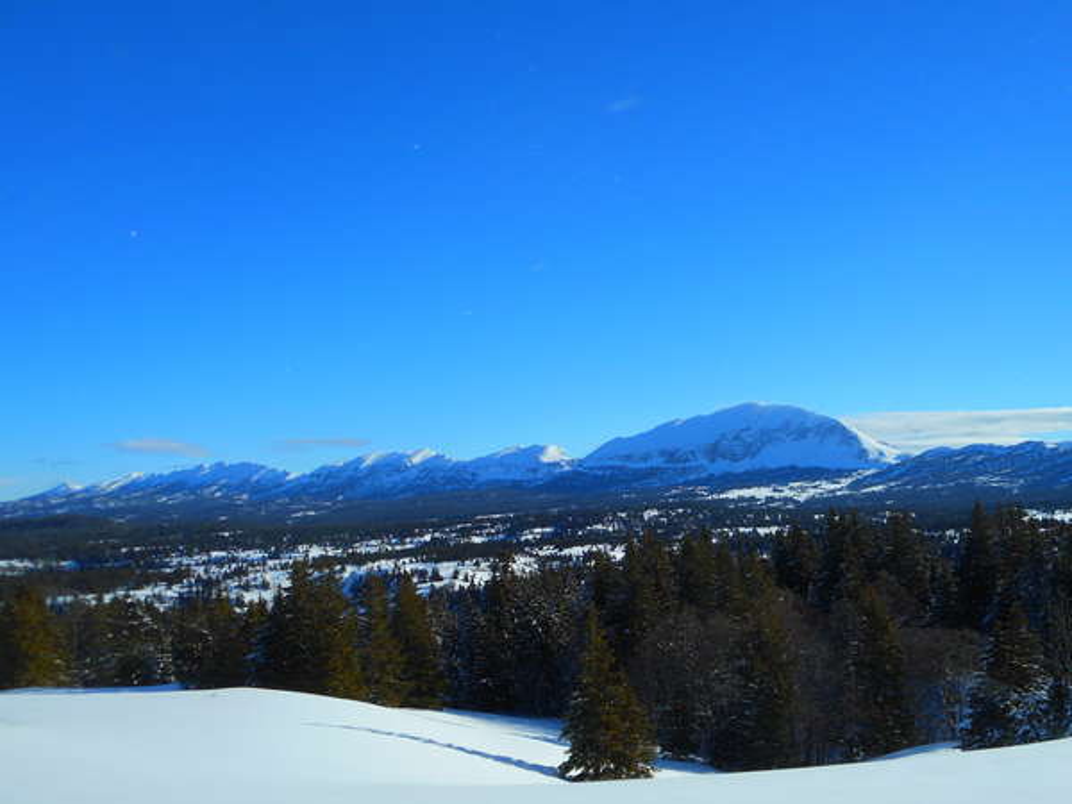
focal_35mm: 34
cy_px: 402
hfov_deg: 54.0
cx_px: 536
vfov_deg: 41.8
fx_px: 1053
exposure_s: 1/1000
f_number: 4.2
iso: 80
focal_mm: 6
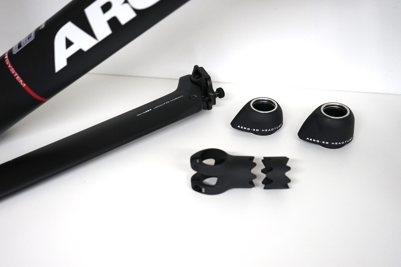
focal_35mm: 47
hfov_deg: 41.9
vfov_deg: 28.6
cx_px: 200
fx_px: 523
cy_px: 134
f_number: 4.5
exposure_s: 1/60
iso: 1250
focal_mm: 47
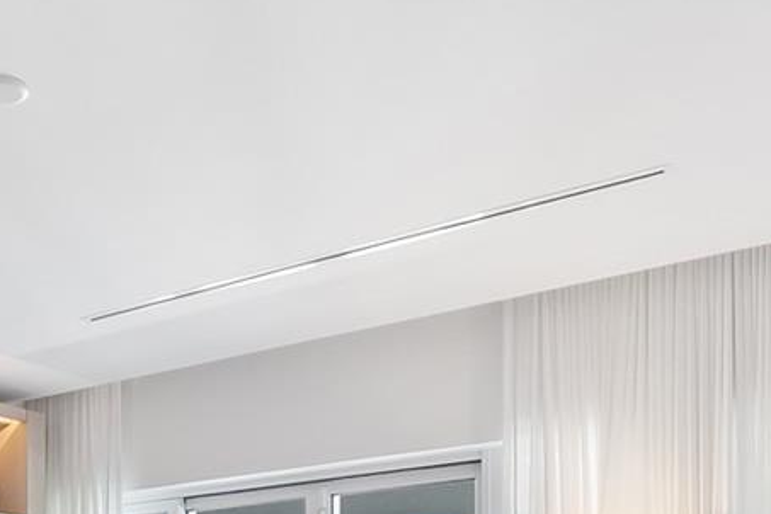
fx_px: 1135
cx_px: 271
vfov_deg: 22.6
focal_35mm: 53
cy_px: 679
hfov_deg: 37.2
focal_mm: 10
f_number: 8
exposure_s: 1/25
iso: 800
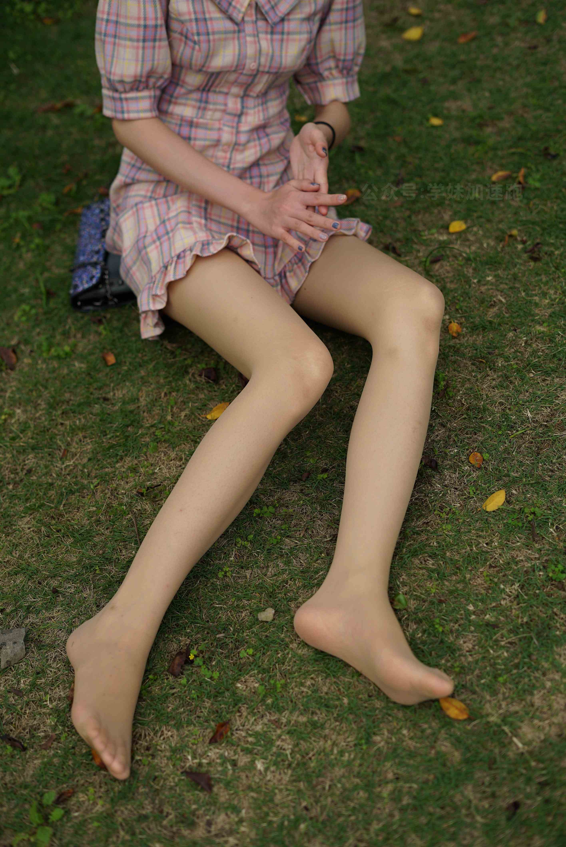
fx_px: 1178
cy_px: 424
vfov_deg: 39.6
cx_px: 283
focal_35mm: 50
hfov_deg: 27.0
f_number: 2.8
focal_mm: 50
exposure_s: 1/1250
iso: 100
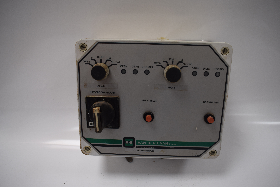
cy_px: 94
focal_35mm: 27
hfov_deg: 67.4
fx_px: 210
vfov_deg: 47.9
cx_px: 140
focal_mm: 18
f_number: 5
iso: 400
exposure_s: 1/100
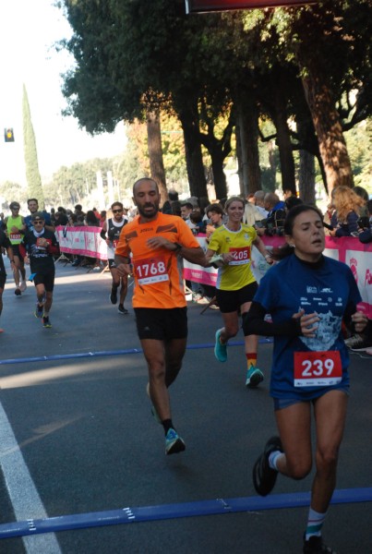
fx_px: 1619
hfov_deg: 13.1
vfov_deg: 19.4
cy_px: 277
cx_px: 186
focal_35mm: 105
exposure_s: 1/400
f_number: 5.6
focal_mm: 70
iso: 1000
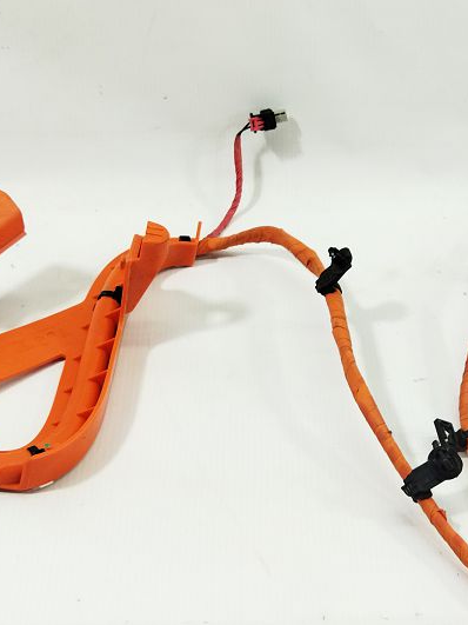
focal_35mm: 61
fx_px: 1100
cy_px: 387
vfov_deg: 31.6
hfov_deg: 23.8
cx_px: 330
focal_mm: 4.71
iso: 123
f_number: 1.79
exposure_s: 1/100
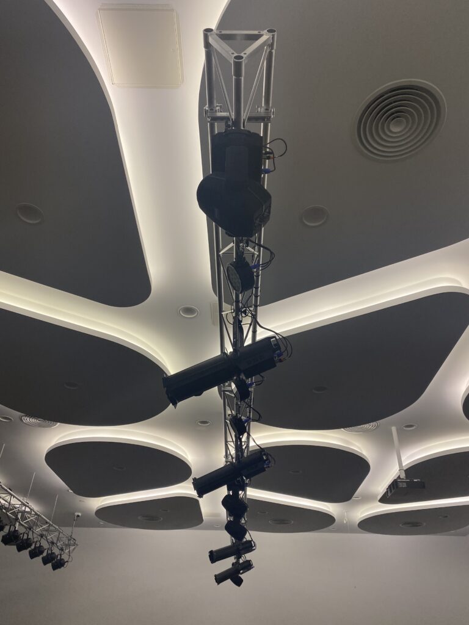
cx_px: 234
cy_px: 312
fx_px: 470
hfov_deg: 53.1
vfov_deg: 67.3
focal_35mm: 26
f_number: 1.8
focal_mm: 4.25
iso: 125
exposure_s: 1/104
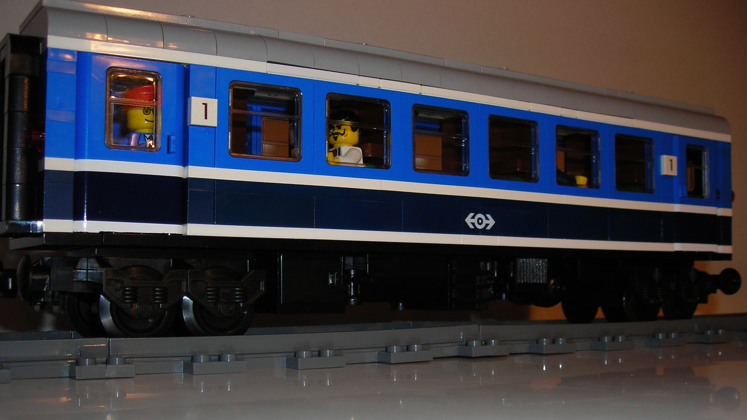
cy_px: 283
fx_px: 891
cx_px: 346
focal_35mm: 45
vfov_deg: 26.4
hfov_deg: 45.4
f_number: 3.2
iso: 50
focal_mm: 6.3
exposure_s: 1/60.1
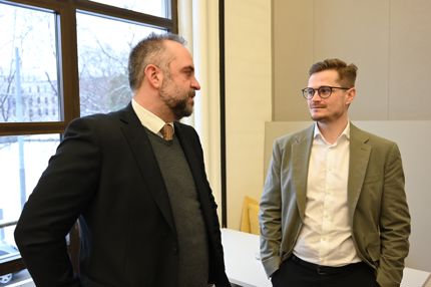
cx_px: 216
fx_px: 389
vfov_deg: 40.5
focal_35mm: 32
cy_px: 144
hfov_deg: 58.0
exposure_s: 1/125
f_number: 4
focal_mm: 32.5
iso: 1600
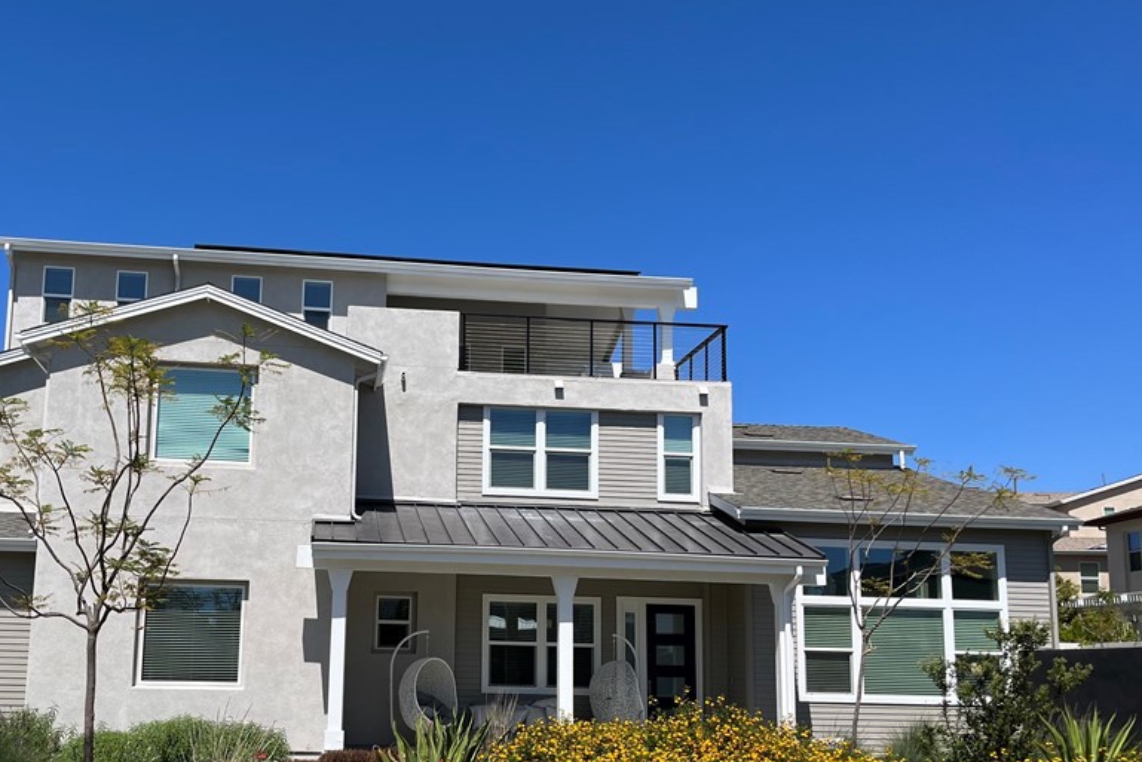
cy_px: 493
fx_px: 1142
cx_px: 434
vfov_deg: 36.6
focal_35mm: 36
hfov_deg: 52.6
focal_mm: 5.1
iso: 50
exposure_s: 1/5319
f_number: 1.6
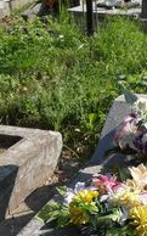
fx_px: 539
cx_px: 108
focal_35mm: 84
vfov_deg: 23.6
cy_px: 236
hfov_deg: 15.5
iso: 80
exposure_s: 1/350
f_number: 4.4
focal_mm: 5.2
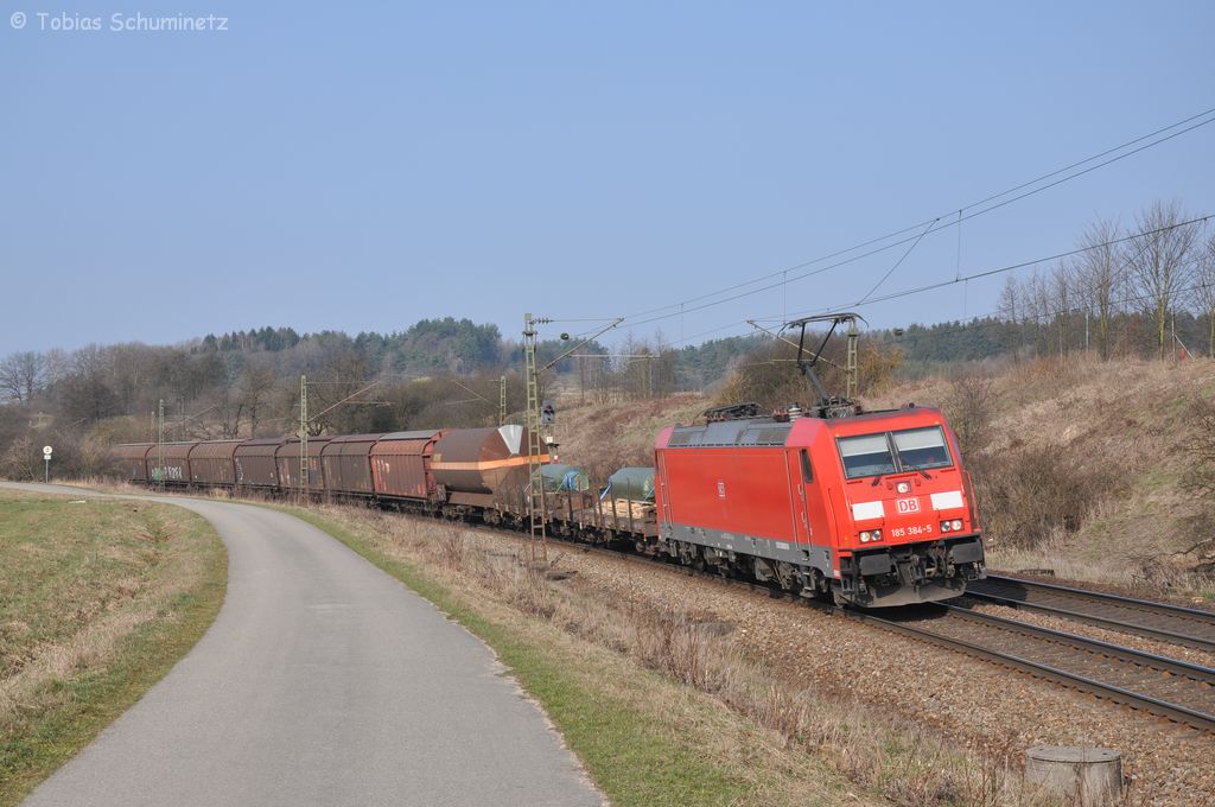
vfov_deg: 21.5
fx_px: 2124
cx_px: 608
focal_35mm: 63
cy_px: 404
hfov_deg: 31.9
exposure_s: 1/500
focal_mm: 42
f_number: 9
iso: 250
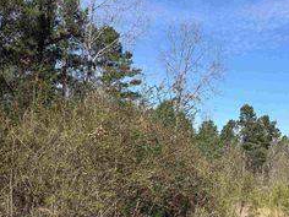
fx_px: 459
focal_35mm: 55
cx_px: 207
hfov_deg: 34.4
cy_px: 162
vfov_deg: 26.2
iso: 50
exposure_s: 1/3077
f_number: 1.5
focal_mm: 5.7
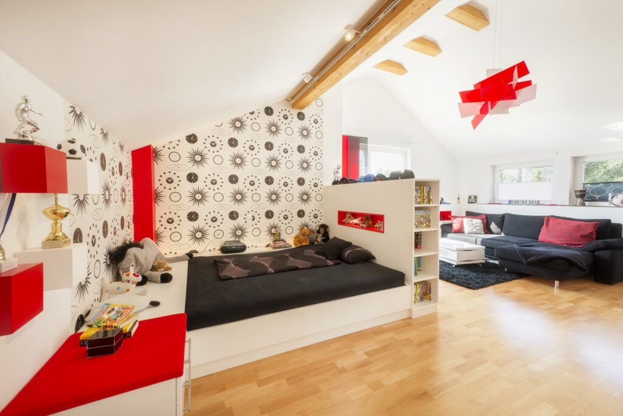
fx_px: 242
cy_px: 208
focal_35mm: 14
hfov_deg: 104.2
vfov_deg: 81.3
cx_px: 312
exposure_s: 1/13
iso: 250
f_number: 11
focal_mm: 14
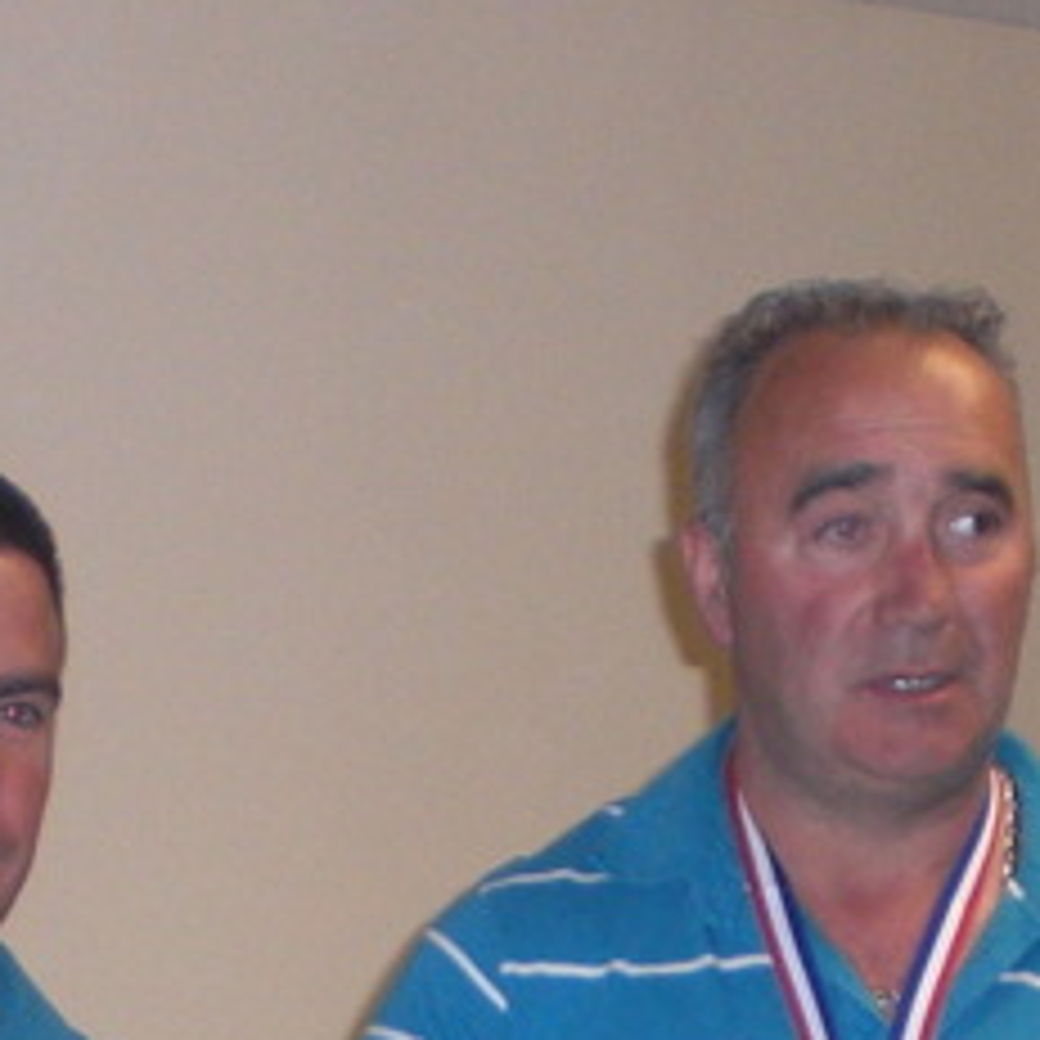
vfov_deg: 13.4
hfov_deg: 14.0
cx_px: 486
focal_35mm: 125
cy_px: 1434
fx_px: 4249
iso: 200
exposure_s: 1/60
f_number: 3.1
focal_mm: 6.3
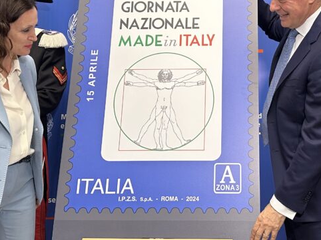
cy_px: 70
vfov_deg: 28.3
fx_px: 473
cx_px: 222
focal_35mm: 51
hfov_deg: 37.0
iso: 250
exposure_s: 1/50
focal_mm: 6.86
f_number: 1.78
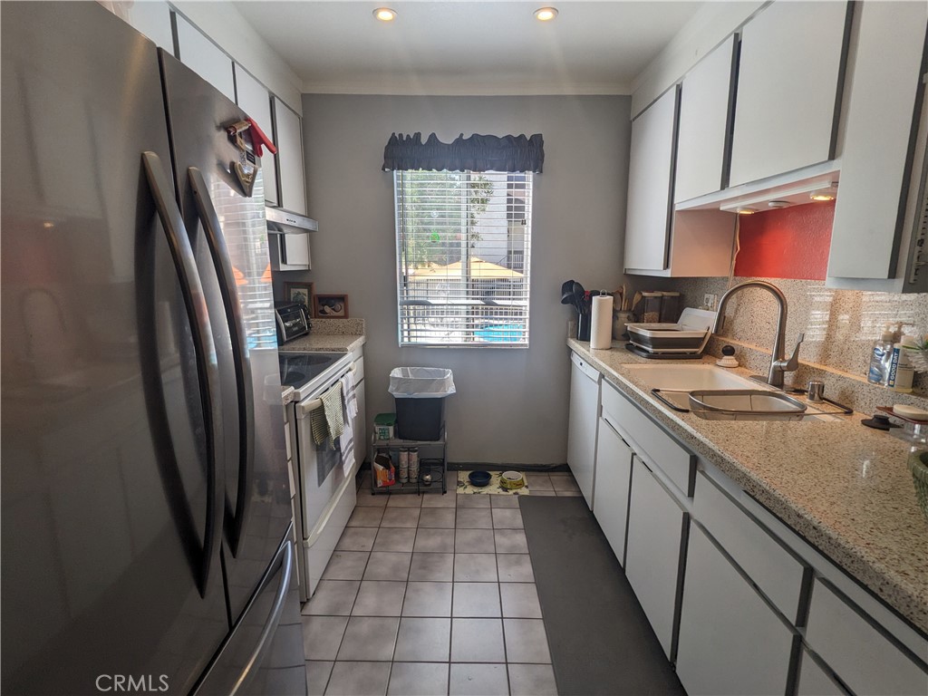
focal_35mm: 16
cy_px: 348
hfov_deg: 94.5
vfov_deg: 78.1
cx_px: 464
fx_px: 429
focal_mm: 2.22
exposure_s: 1/240
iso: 36
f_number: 2.2
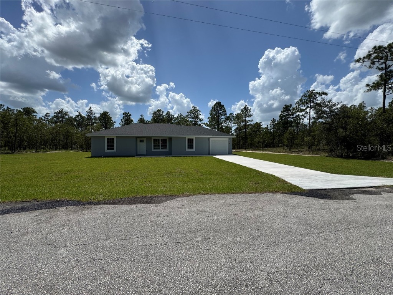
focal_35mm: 14
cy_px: 148
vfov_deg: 85.7
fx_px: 159
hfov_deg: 102.1
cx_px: 196
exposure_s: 1/3546
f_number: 2.2
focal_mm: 2.22
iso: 50
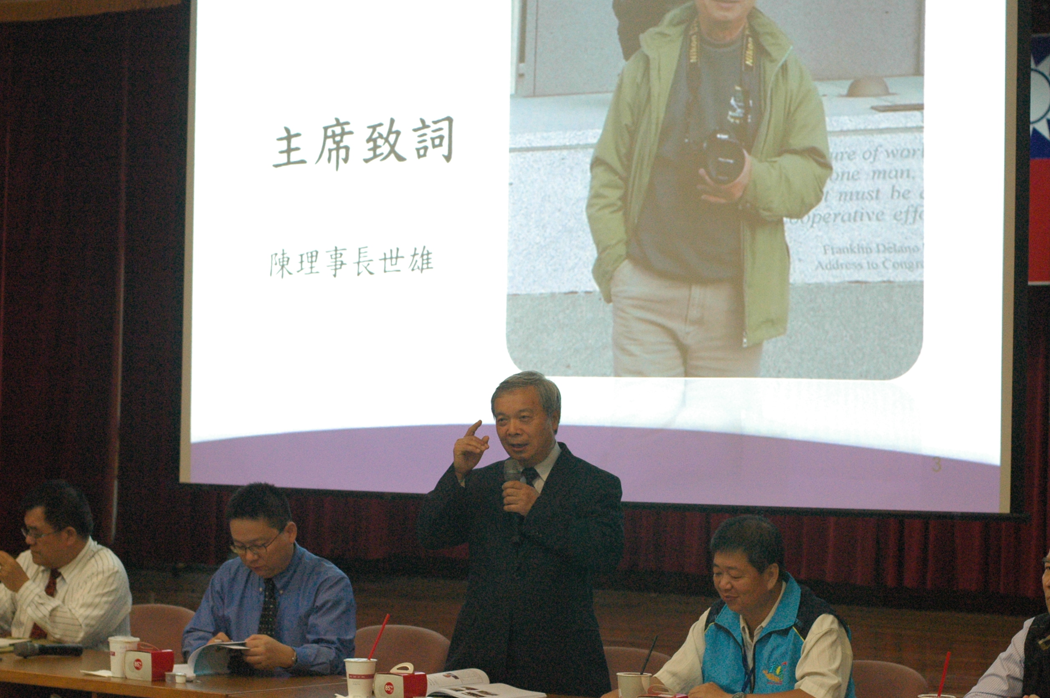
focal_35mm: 90
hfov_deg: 22.6
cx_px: 535
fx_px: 2623
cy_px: 355
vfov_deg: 15.2
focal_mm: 50
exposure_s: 1/125
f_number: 2.8
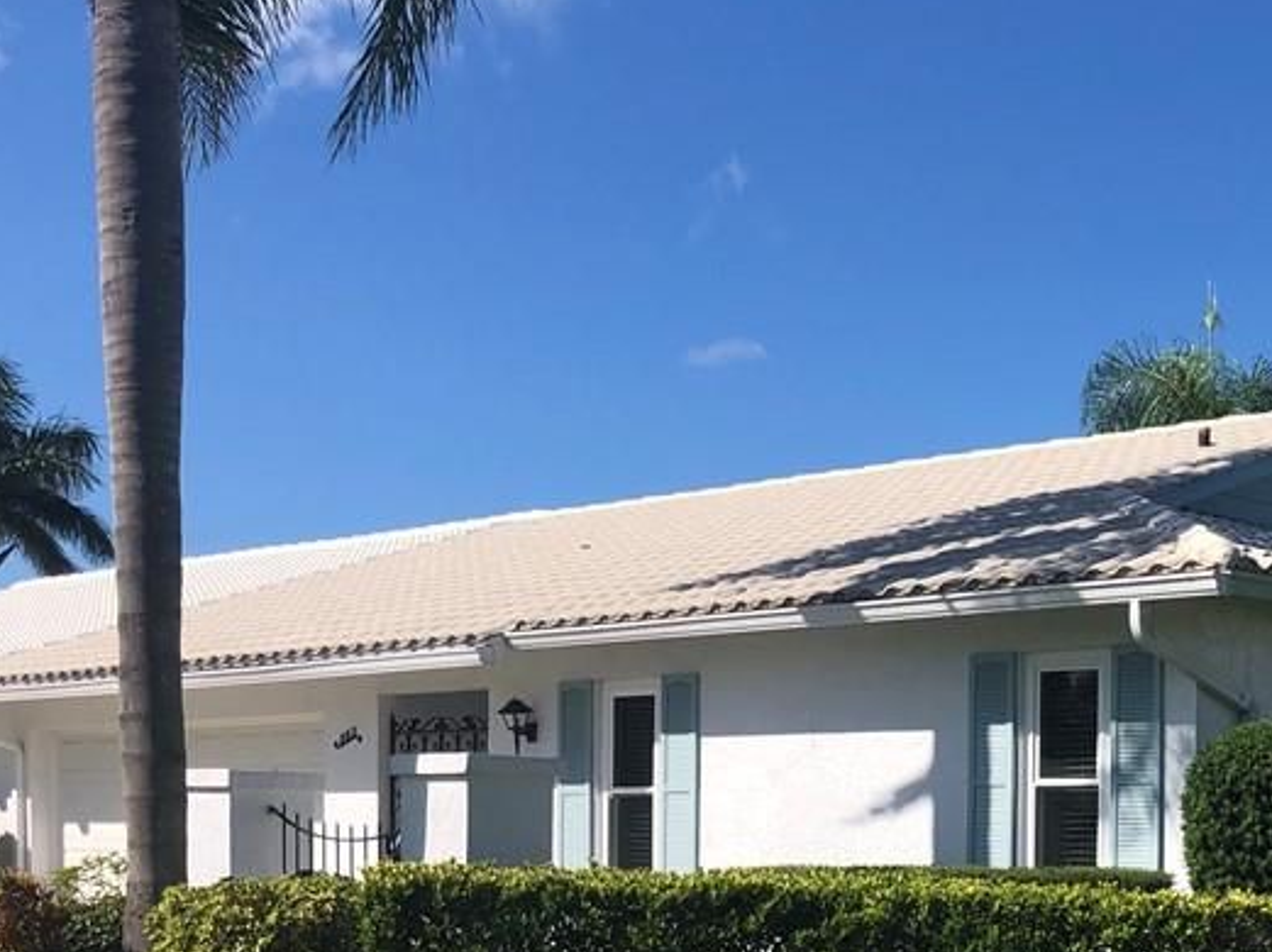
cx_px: 962
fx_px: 2020
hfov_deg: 34.2
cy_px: 436
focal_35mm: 55
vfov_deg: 26.5
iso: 20
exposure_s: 1/2183
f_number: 1.8
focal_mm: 3.99
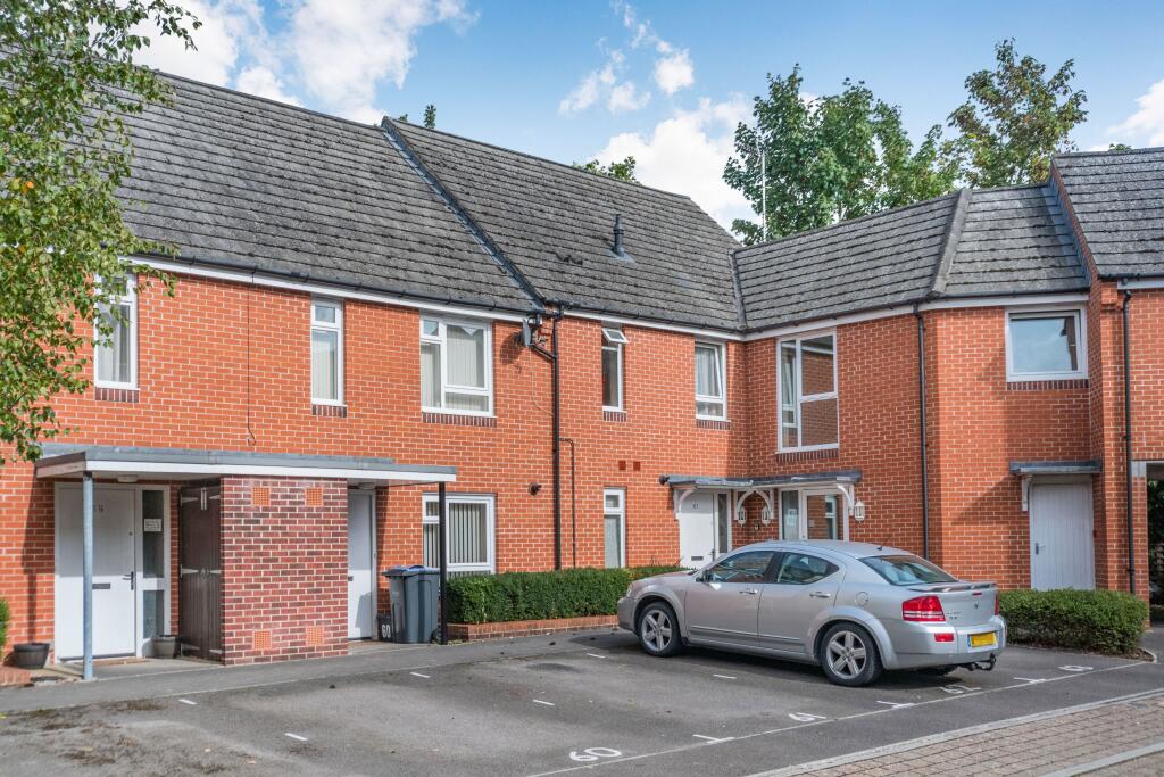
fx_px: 1164
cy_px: 388
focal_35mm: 36
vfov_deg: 36.9
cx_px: 582
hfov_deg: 53.1
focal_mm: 24
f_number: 8
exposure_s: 1/800
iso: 200
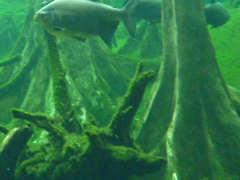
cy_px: 24
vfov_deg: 30.3
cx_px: 52
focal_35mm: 46
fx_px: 319
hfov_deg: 39.8
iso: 800
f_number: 3.3
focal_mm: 4.1
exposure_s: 1/13
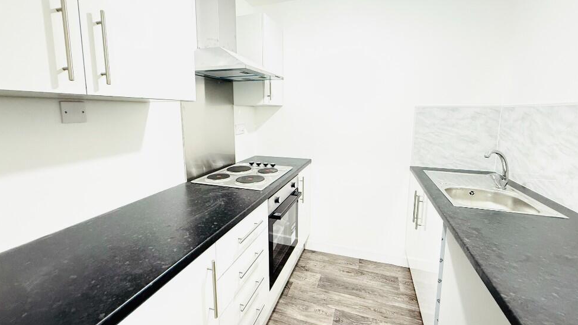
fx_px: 245
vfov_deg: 66.8
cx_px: 291
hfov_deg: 99.4
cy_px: 141
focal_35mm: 16
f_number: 2.2
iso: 500
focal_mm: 2.22
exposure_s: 1/50
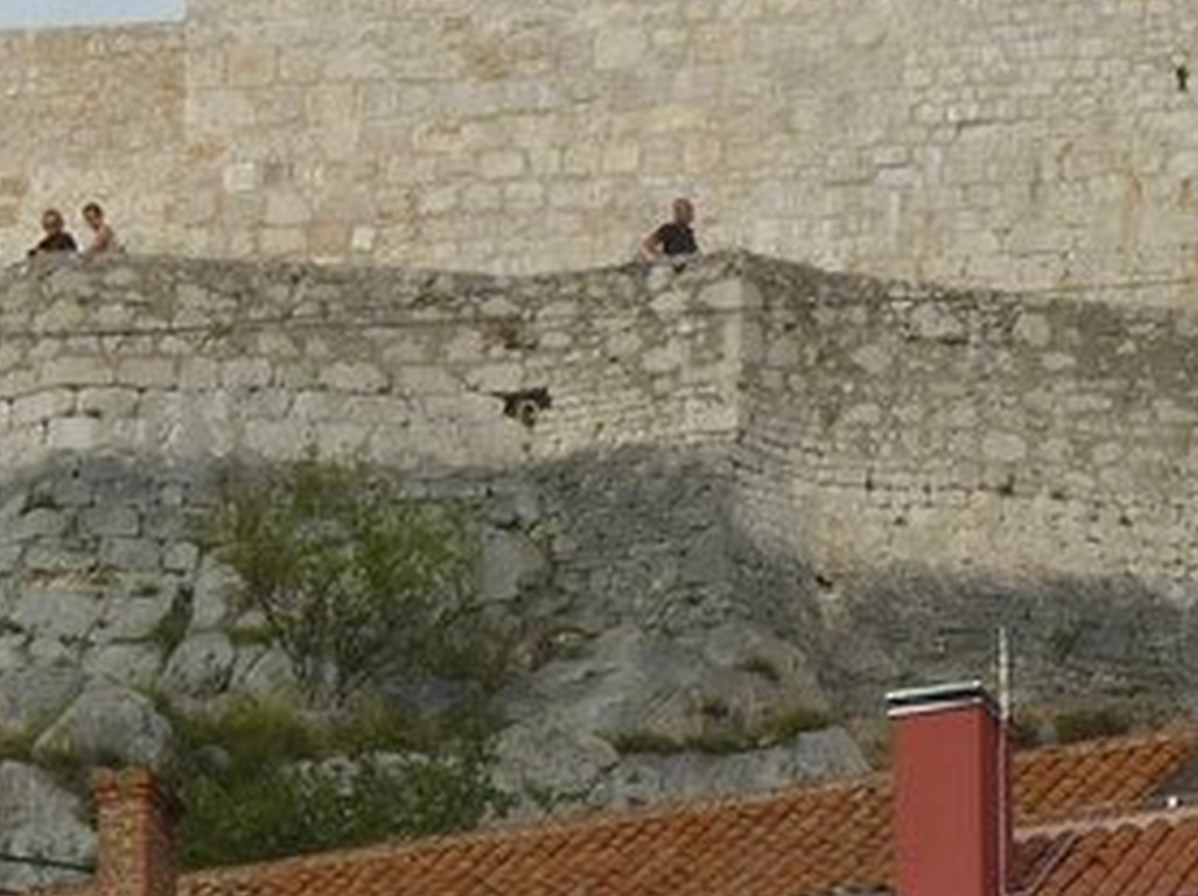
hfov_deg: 3.8
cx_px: 228
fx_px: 18015
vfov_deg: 2.8
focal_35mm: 521
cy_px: 625
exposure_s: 1/400
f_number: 5.6
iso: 80
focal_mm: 20.1
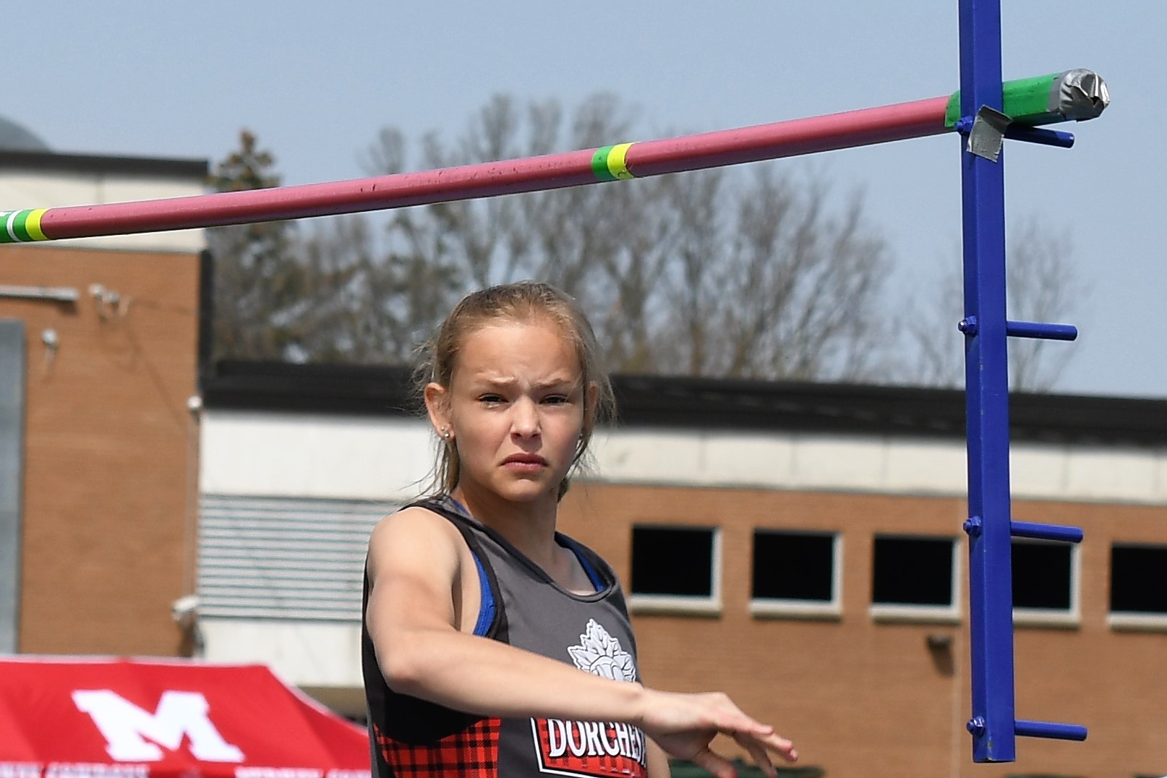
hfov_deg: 19.5
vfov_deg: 13.0
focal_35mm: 105
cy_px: 389
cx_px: 584
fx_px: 3403
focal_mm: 70
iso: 180
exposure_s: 1/1000
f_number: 7.1
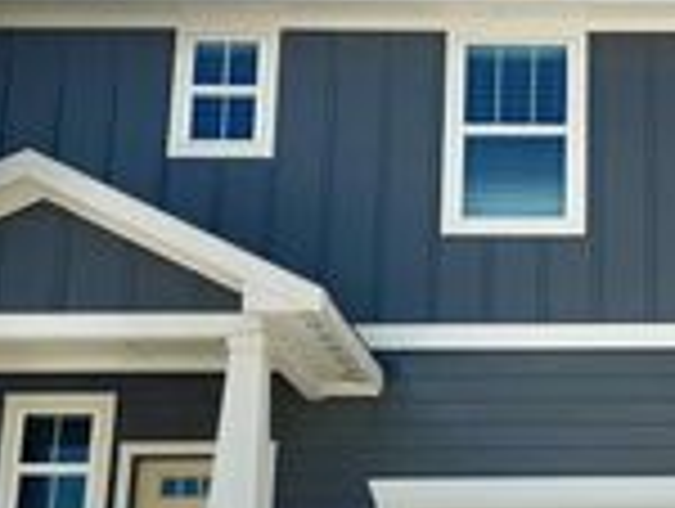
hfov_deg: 23.4
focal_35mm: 80
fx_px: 1562
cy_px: 317
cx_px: 675
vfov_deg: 18.5
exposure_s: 1/10417
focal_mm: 6.76
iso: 80
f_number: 1.78
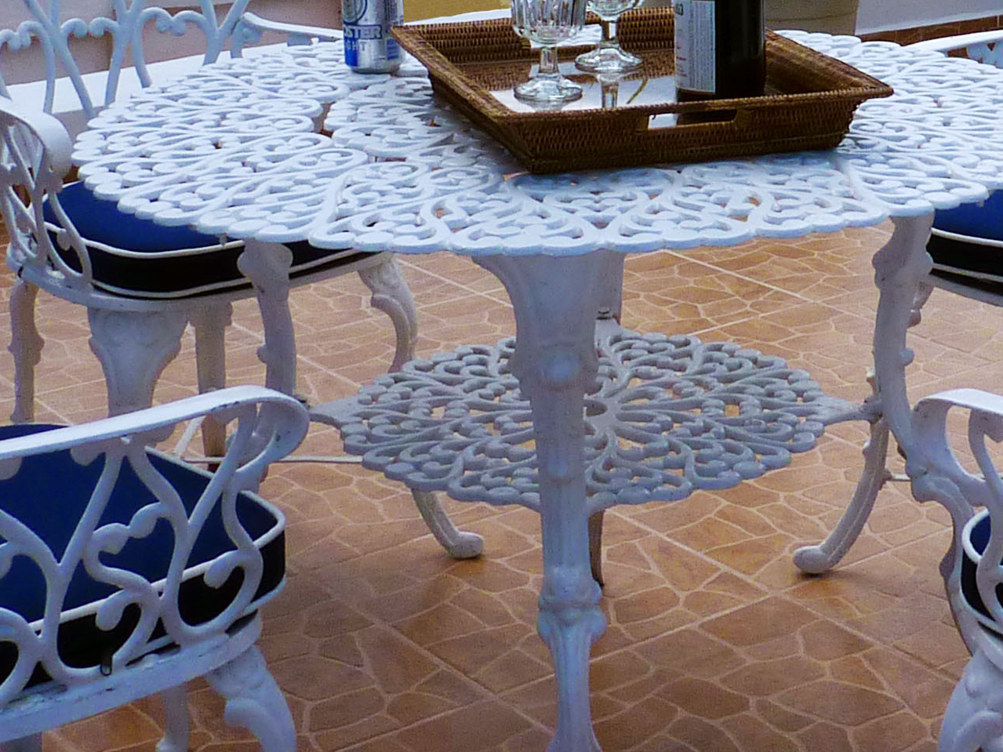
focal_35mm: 77
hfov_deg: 25.2
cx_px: 662
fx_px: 2231
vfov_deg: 18.2
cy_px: -154
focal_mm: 4.4
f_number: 5.6
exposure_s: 1/500
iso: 80
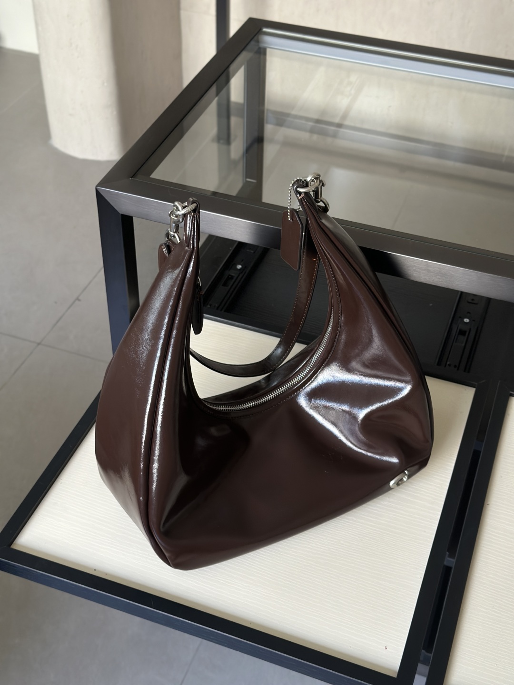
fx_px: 950
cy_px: 342
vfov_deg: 39.7
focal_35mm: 48
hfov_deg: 30.3
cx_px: 257
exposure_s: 1/122
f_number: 1.78
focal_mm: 6.86
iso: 125
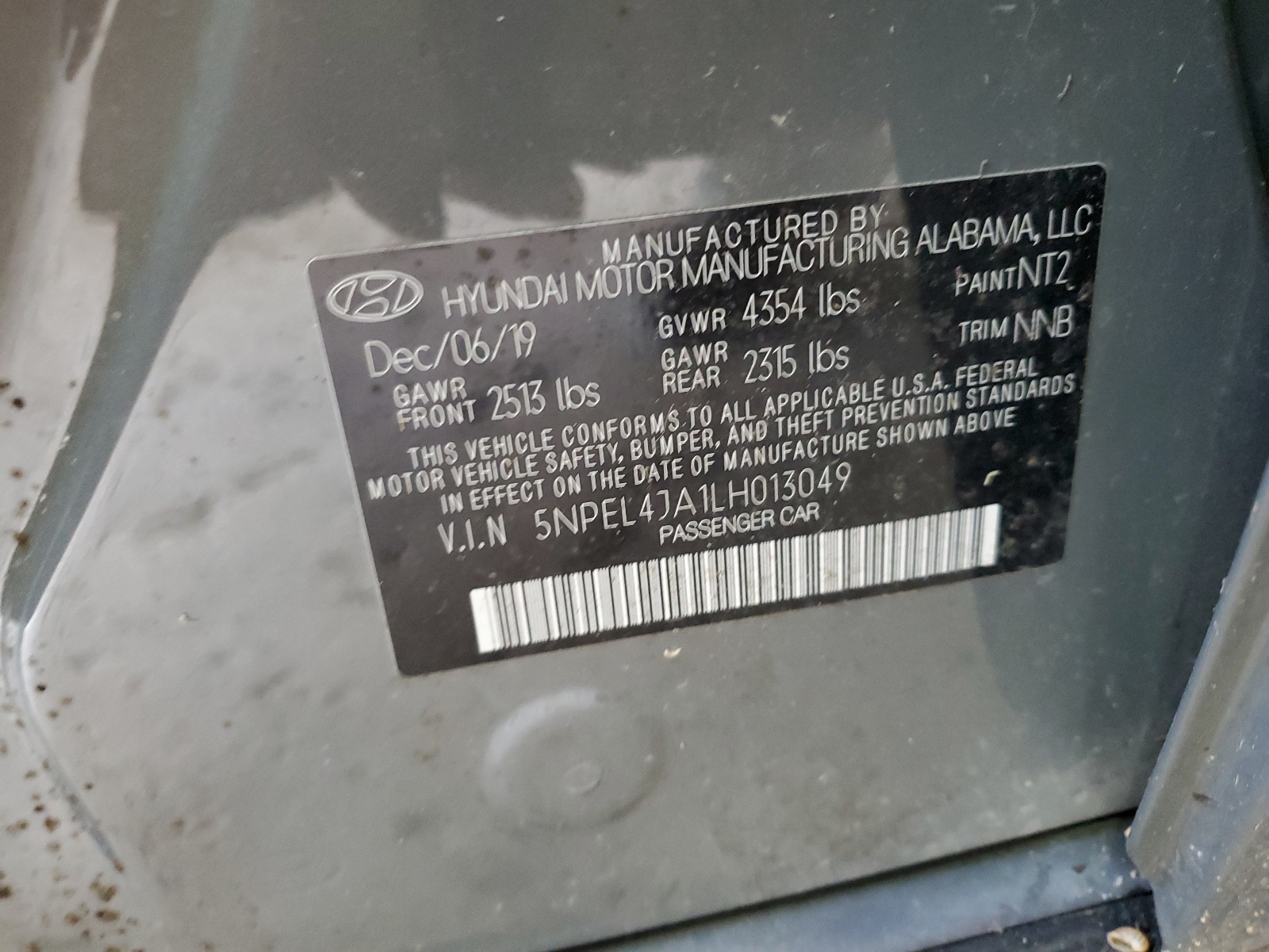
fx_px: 953
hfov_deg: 67.3
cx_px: 634
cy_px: 476
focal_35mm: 26
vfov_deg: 53.1
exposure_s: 1/17
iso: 312
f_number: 1.5
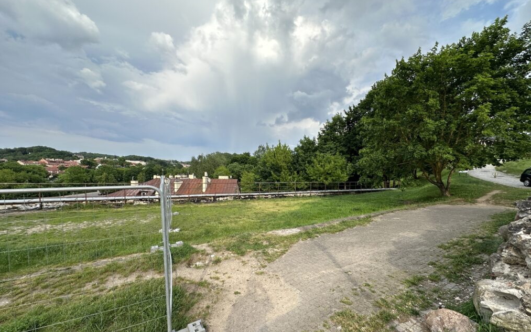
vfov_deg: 74.4
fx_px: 217
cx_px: 268
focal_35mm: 15
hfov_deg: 101.5
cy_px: 188
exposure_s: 1/1103
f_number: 2.2
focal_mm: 2.22
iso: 50
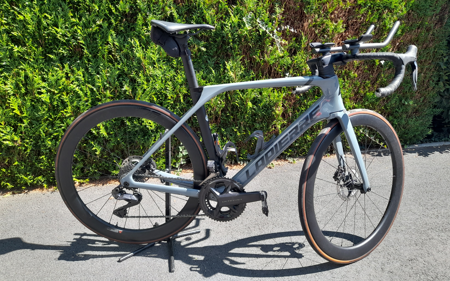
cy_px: 112
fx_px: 331
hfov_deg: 68.4
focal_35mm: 27
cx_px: 226
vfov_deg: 45.8
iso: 20
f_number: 2
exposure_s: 1/105
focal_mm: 4.6
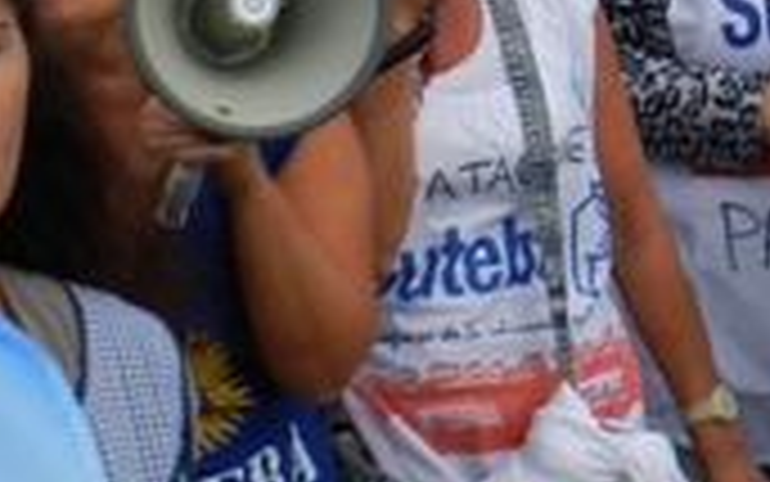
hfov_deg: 11.3
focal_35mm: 182
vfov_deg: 6.9
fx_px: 3821
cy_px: -523
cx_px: 928
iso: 160
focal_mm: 8.1
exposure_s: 1/1250
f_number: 4.2
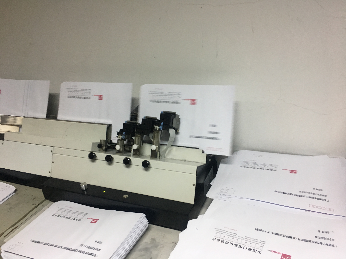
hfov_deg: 61.7
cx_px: 173
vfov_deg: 48.2
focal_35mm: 29
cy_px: 130
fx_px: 290
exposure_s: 1/33
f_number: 2.2
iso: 125
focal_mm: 4.15
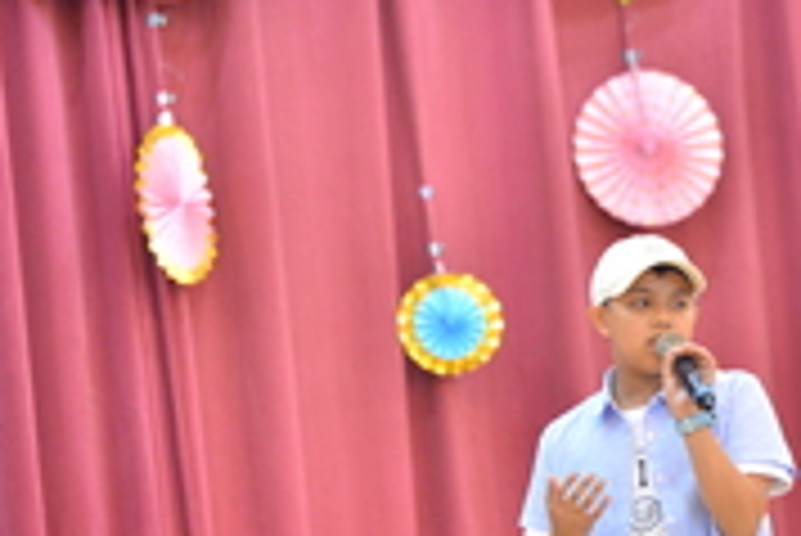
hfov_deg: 4.6
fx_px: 10020
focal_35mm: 450
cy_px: 245
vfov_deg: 3.1
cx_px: 558
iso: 3200
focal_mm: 200
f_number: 2.8
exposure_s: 1/200
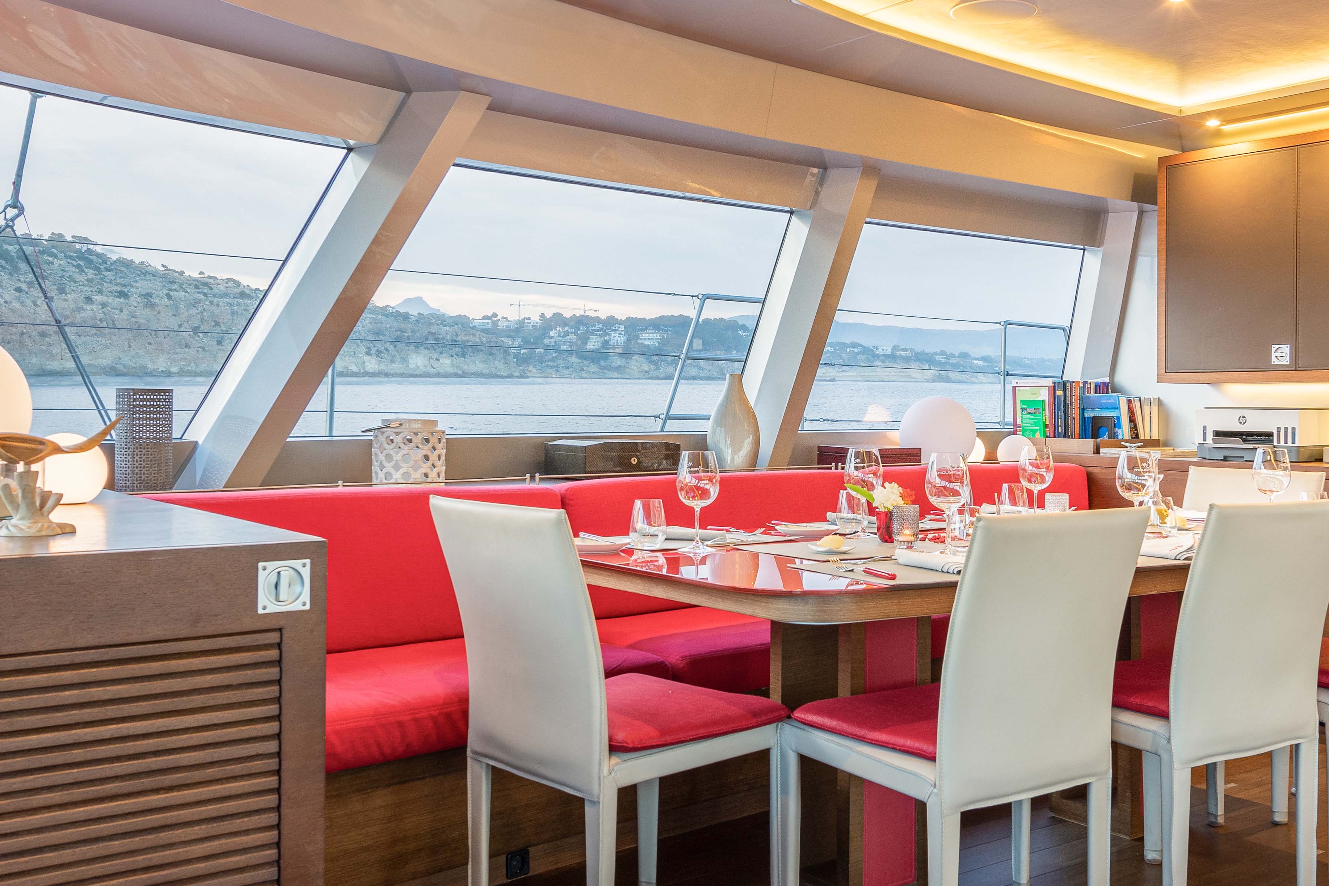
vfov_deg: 36.9
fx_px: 1329
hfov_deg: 52.7
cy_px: 466
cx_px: 800
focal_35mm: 36
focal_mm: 16
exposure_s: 1/40
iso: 200
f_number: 7.1
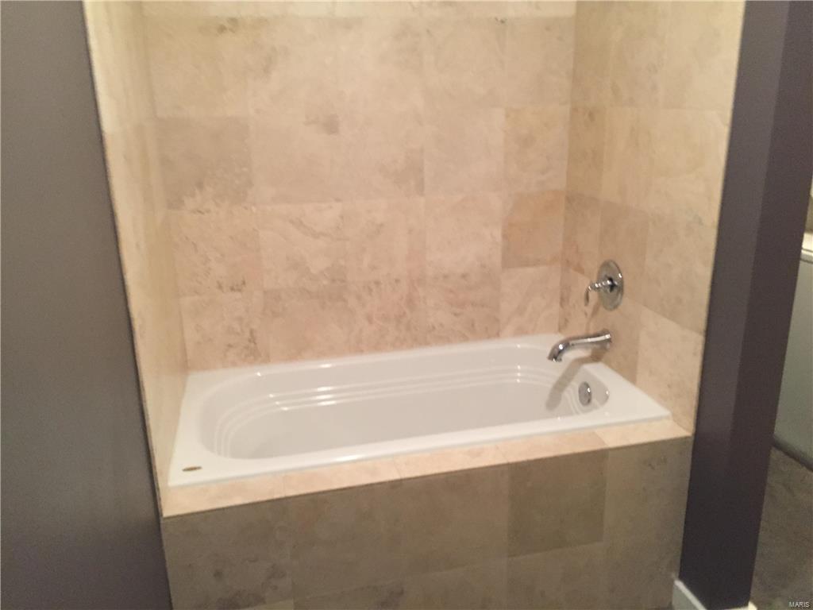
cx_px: 406
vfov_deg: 48.2
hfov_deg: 61.7
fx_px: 681
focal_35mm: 29
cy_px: 305
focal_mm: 4.15
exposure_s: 1/17
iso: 250
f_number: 2.2
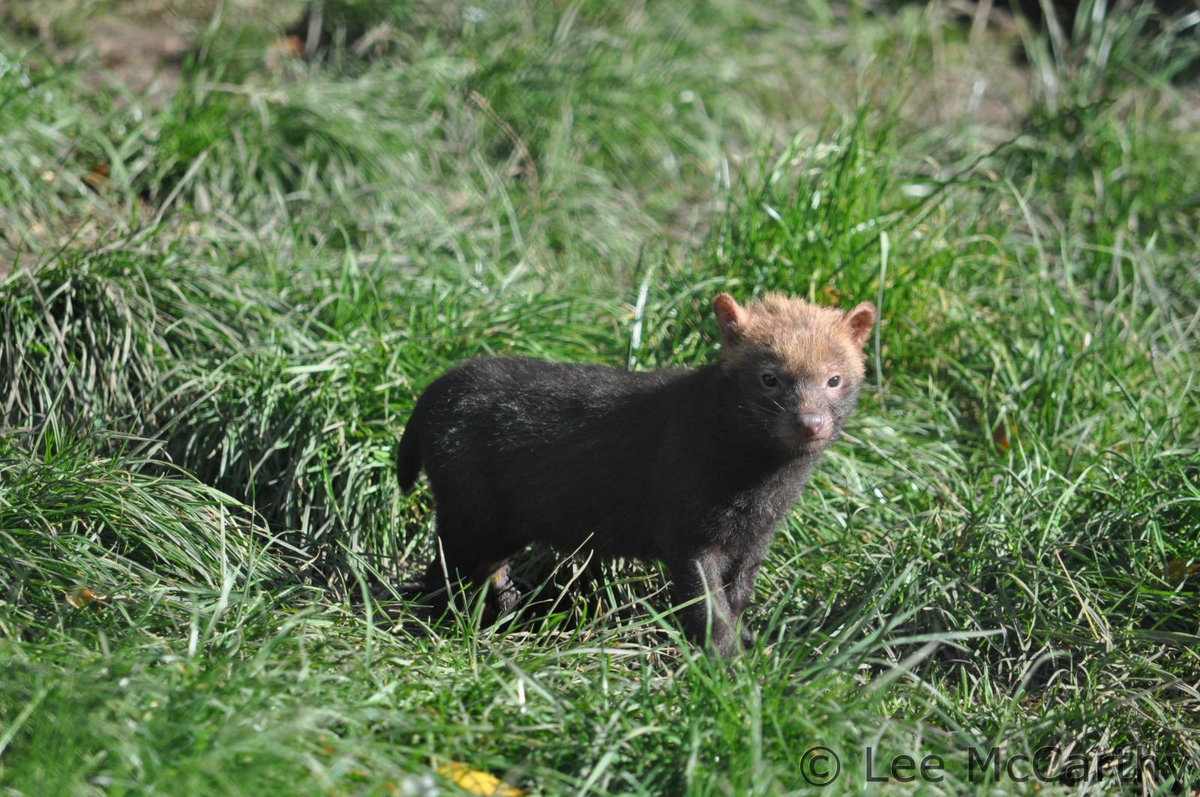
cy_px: 398
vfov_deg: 3.0
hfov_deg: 4.6
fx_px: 14983
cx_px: 600
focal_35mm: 450
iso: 800
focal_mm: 300
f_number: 5.6
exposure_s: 1/1000
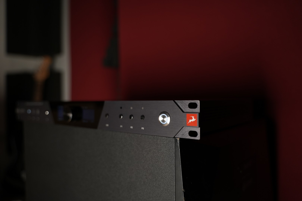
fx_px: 235
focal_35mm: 28
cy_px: 100
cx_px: 151
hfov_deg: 65.5
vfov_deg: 46.4
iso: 500
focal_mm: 28
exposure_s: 1/125
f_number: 2.8
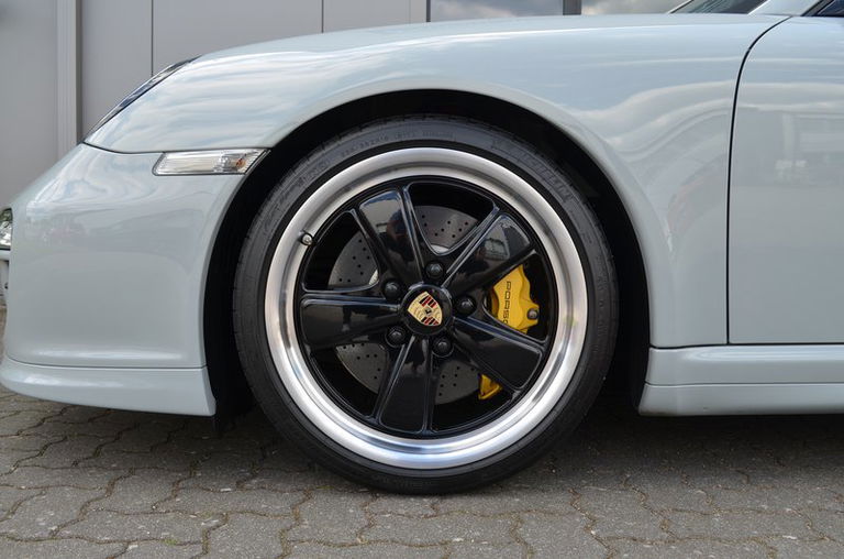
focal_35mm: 33
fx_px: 772
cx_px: 422
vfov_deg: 39.8
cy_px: 280
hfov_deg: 57.3
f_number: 6.3
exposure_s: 1/100
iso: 100
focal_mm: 22
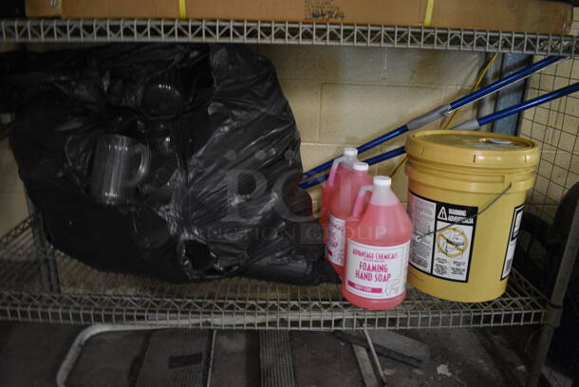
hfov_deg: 67.3
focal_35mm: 27
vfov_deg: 48.0
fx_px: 435
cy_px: 194
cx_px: 290
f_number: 3.5
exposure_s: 1/10
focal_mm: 18
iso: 3200
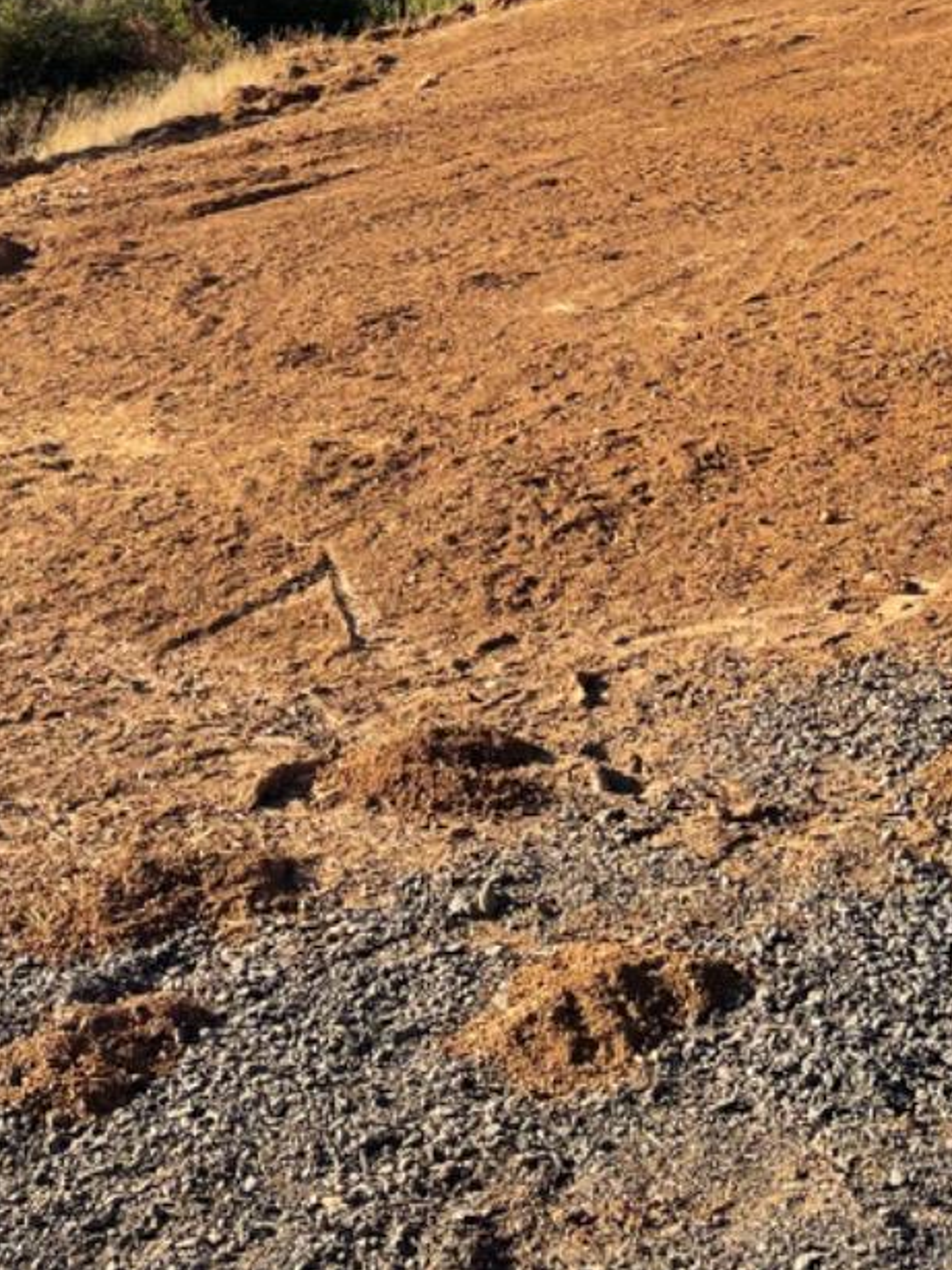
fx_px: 2238
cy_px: 113
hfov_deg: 24.0
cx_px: 504
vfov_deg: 30.2
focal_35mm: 61
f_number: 1.6
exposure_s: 1/2717
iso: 32
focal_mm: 5.1
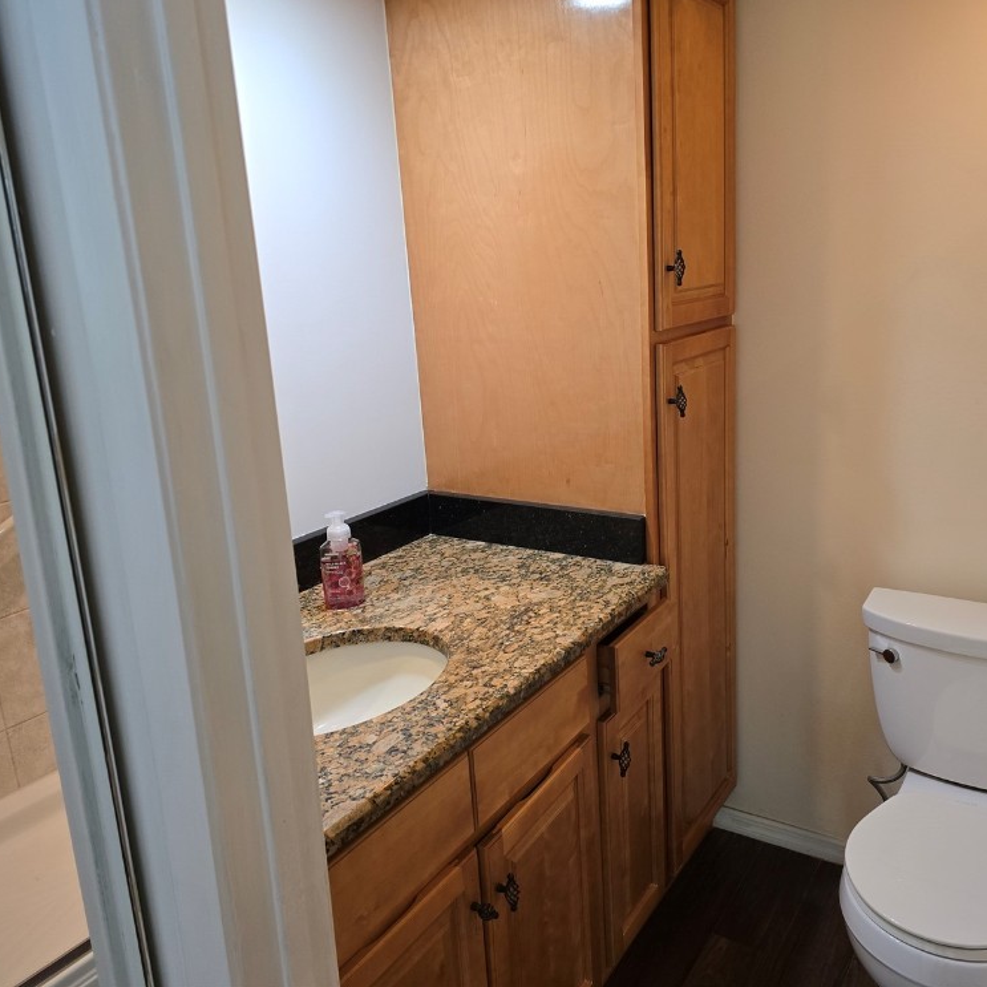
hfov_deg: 56.8
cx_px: 598
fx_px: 903
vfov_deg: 57.3
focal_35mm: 28
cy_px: 478
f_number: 1.7
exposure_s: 1/120
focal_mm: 6.3
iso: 400
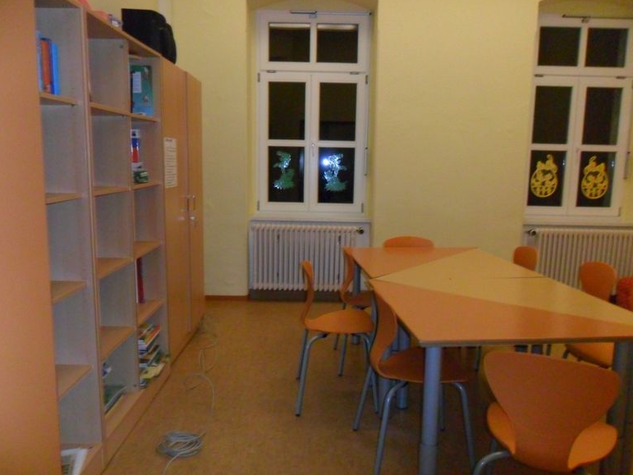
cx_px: 324
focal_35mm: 28
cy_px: 242
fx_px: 512
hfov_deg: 63.4
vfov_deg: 49.8
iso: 400
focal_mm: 4.9
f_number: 8.9
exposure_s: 1/45
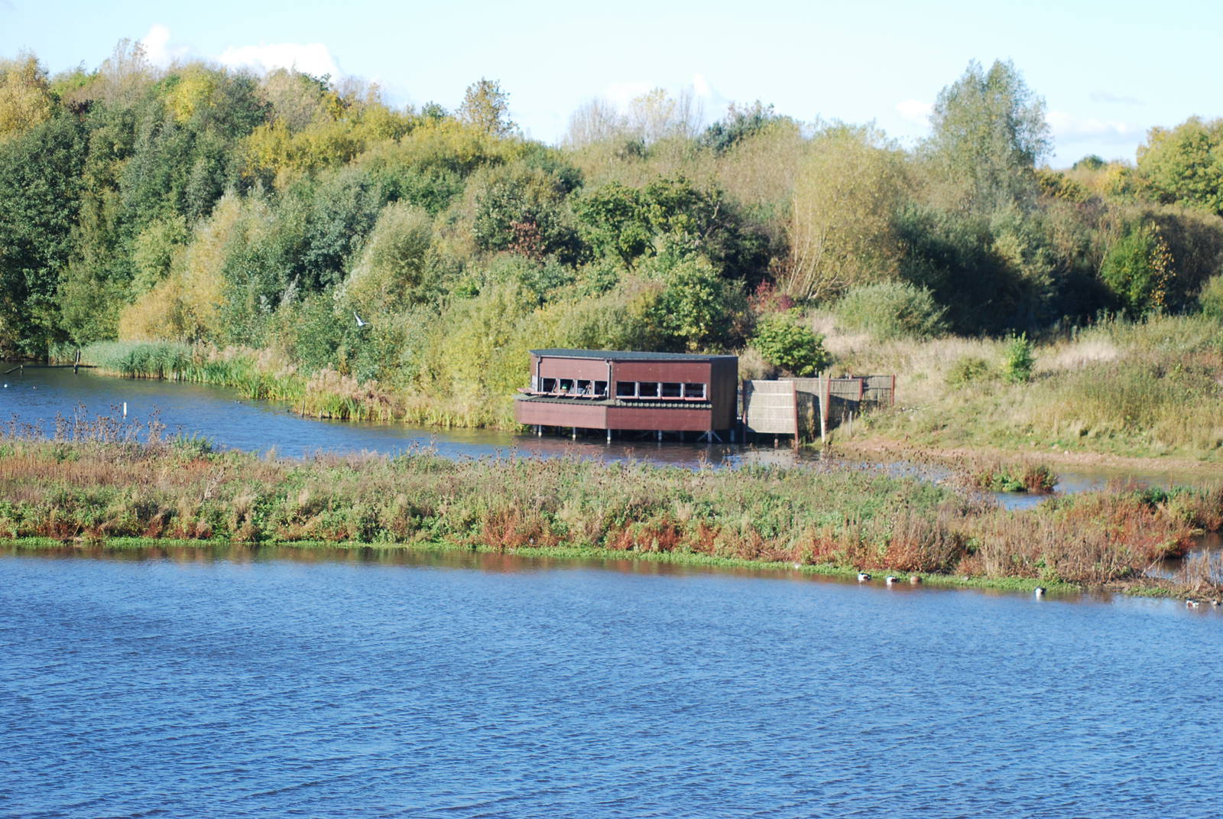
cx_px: 612
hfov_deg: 19.4
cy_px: 410
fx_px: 3571
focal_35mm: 105
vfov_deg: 13.1
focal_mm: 70
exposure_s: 1/1000
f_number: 4.5
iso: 400
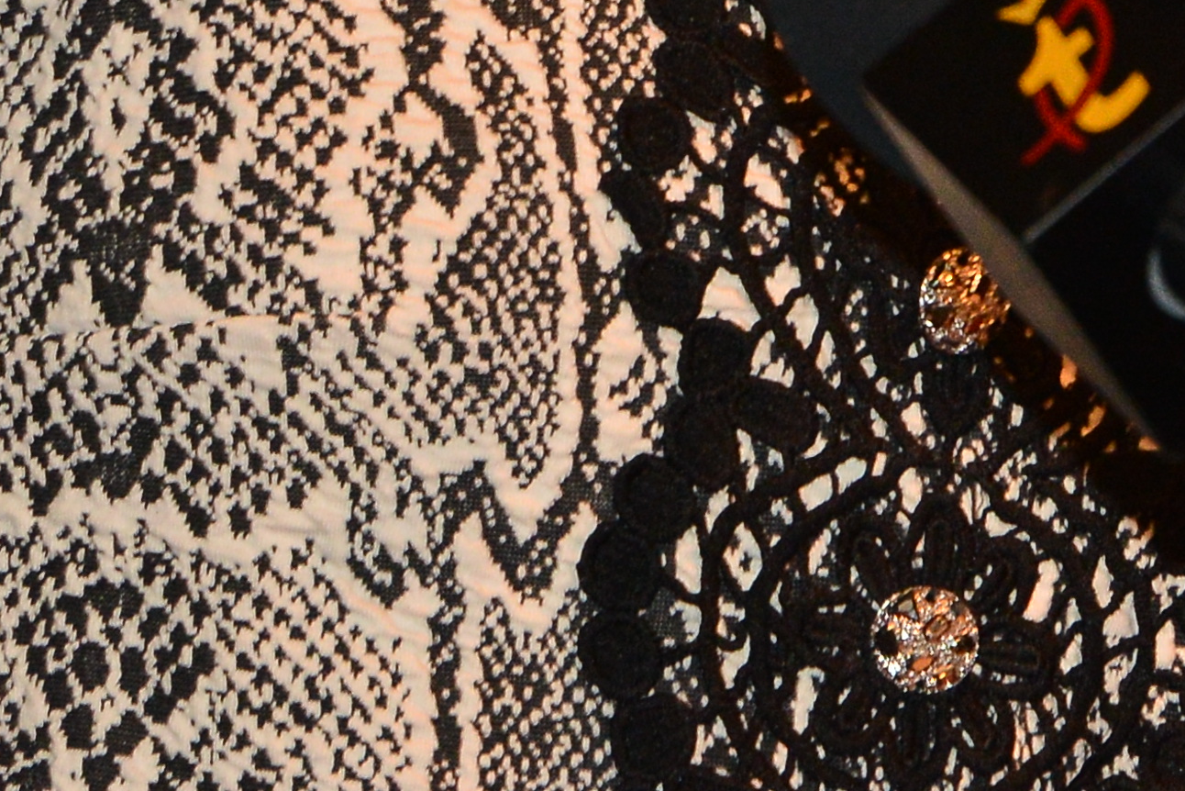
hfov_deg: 2.1
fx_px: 32198
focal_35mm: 978
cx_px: 778
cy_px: -736
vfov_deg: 1.4
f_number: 6.3
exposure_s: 1/80
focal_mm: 210
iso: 1250
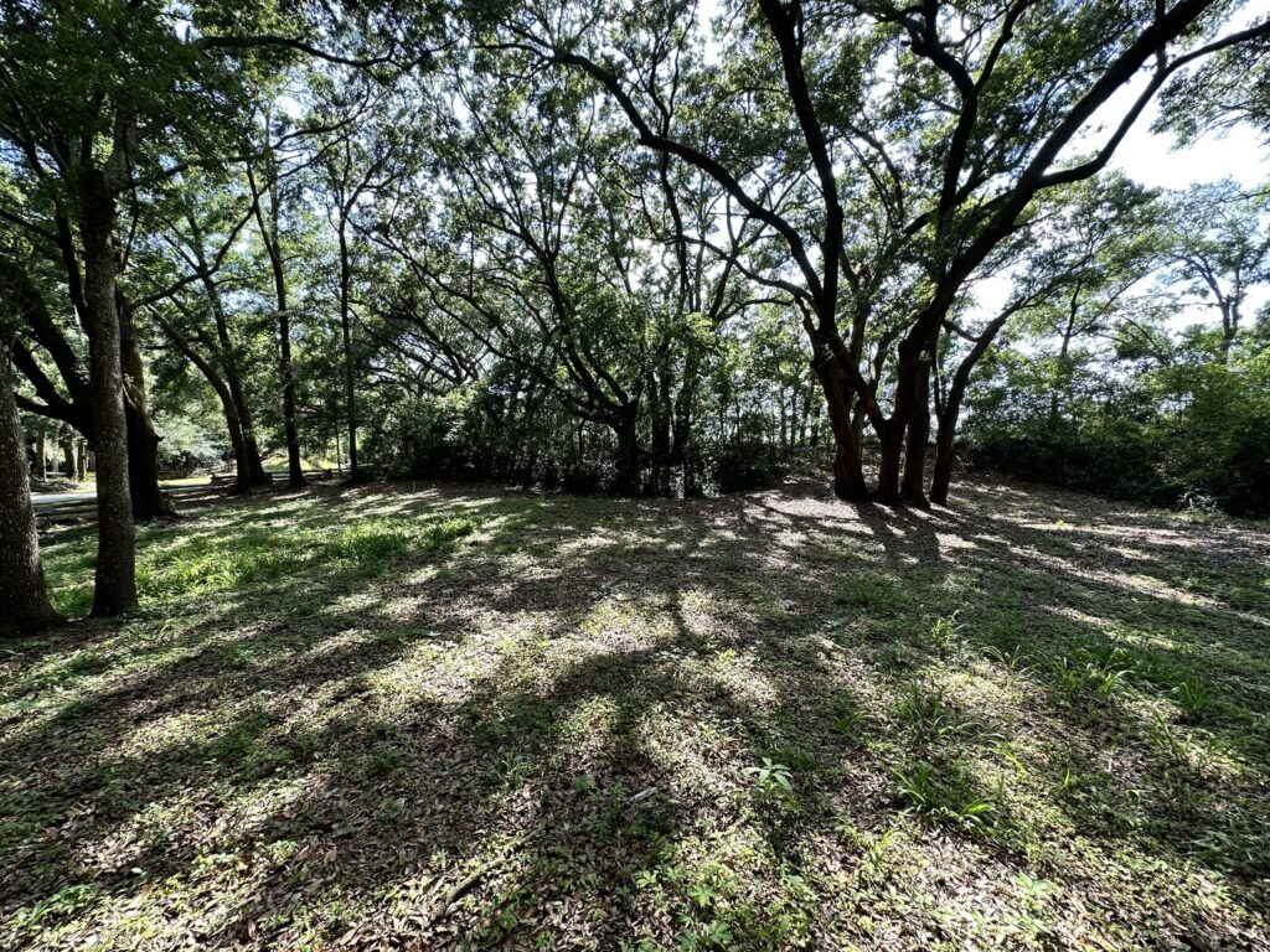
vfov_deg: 85.7
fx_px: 514
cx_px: 635
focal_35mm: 14
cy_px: 476
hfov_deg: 102.1
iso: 40
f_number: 2.2
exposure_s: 1/184
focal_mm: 2.22
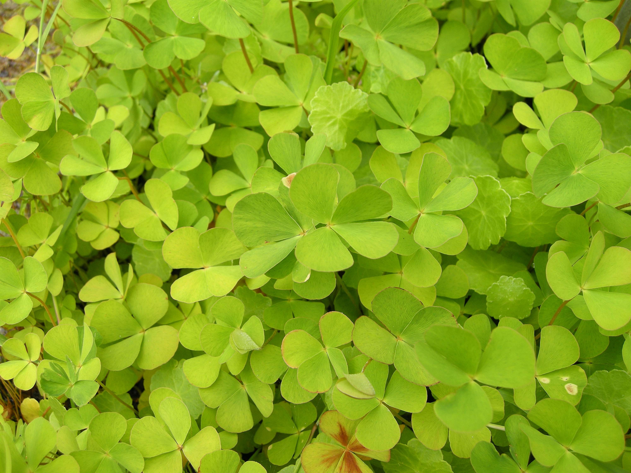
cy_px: 236
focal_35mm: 35
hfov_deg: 52.6
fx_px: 638
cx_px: 316
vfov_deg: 40.7
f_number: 3.4
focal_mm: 7.5
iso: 64
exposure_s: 1/66
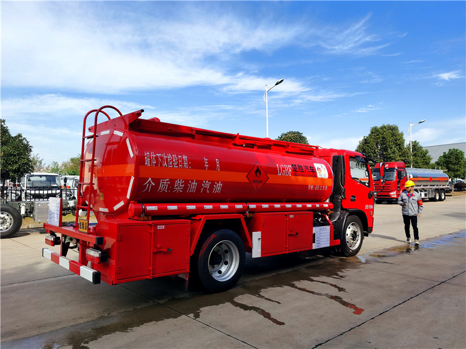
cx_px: 233
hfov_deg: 65.3
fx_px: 363
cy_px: 174
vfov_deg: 51.4
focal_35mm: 27
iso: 50
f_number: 1.6
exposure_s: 1/3521
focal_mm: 5.56
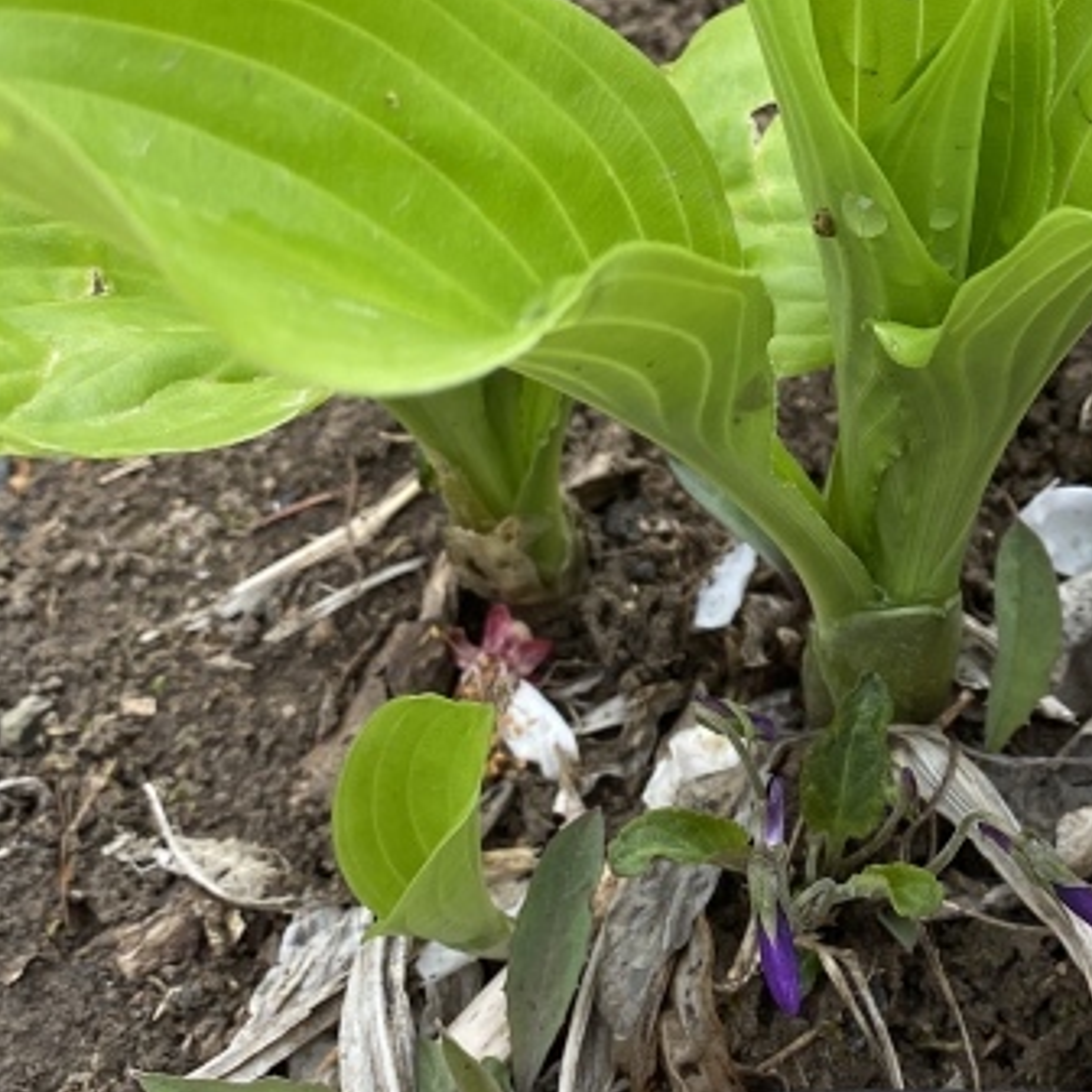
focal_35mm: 70
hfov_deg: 23.8
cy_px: 188
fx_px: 2498
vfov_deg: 24.2
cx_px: 1034
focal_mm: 4.25
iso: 40
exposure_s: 1/122
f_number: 1.8
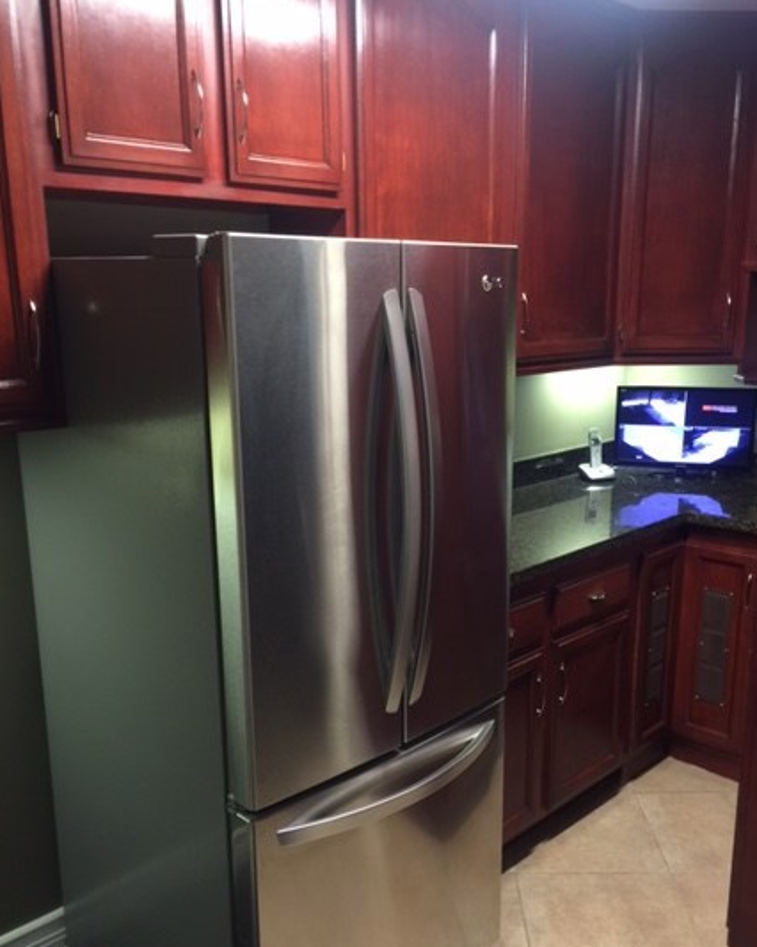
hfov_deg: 43.3
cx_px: 421
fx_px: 953
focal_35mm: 34
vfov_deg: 52.6
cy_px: 547
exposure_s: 1/4
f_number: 2.2
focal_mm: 4.15
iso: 64
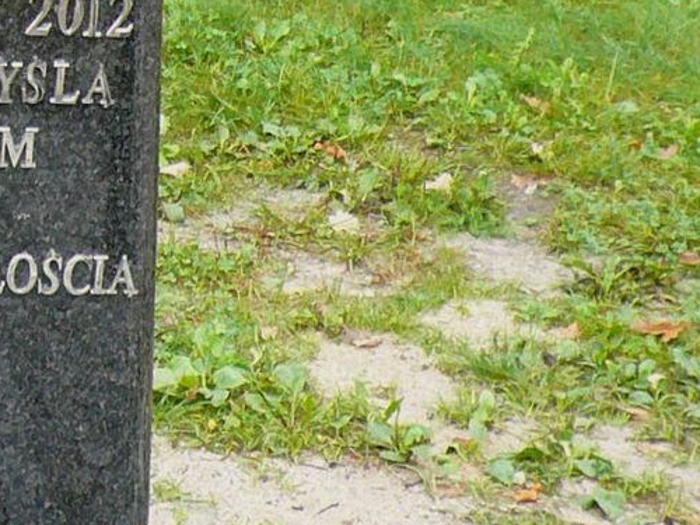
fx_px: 2912
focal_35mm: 144
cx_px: -308
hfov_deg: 13.1
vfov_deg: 10.3
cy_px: 135
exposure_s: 1/50
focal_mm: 5.2
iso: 100
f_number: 2.9
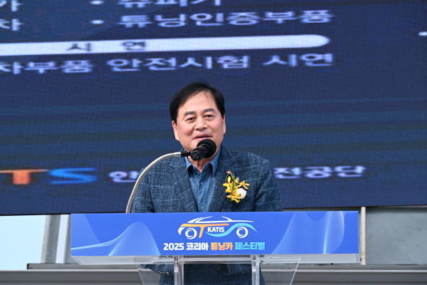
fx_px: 4744
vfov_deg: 3.4
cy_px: 142
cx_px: 214
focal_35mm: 400
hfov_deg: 5.2
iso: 1250
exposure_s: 1/250
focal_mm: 400
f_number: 20
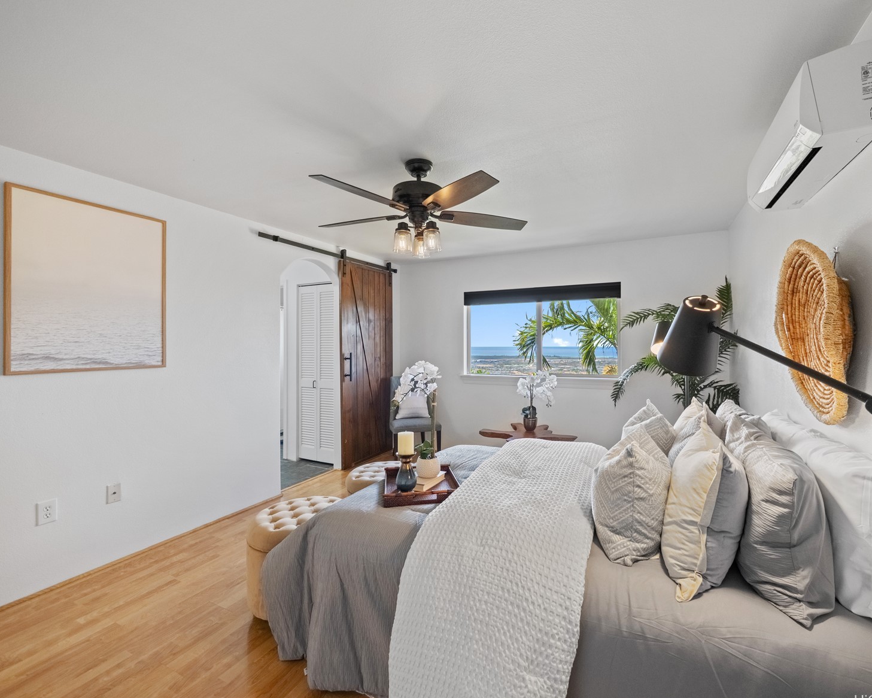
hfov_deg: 96.7
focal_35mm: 15
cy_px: 347
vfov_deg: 84.1
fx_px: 387
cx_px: 464
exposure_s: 1/2000
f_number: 4
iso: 400
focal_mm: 7
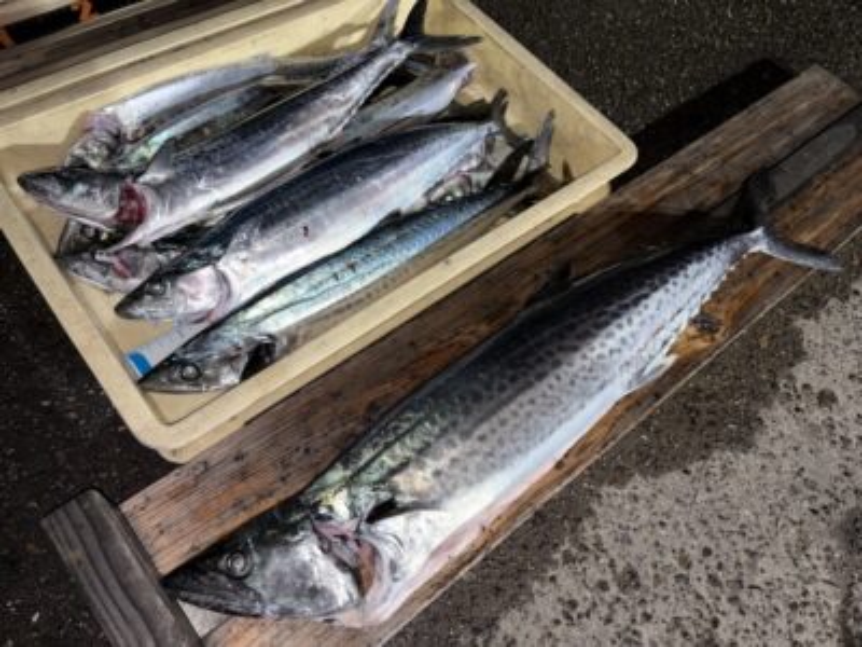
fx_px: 647
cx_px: 431
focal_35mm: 26
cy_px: 324
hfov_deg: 67.3
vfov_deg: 53.1
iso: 64
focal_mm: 5.96
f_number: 1.6
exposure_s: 1/9
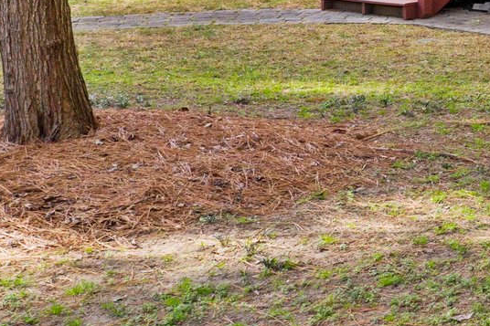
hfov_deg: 15.9
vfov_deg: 12.3
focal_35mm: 107
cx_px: 918
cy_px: -142
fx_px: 1456
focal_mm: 10.26
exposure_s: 1/240
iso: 100
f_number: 5
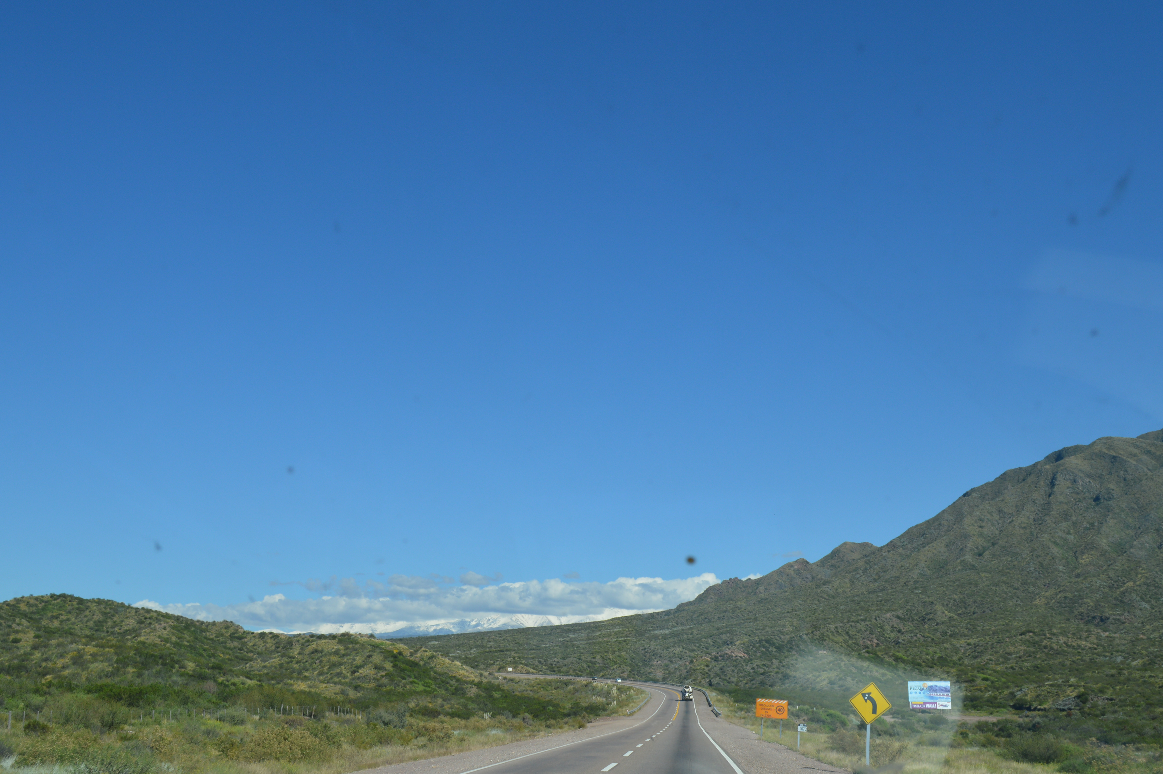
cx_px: 563
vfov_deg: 34.1
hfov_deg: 49.6
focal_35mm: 39
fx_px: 1259
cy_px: 419
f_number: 8
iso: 100
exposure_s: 1/250
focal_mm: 22
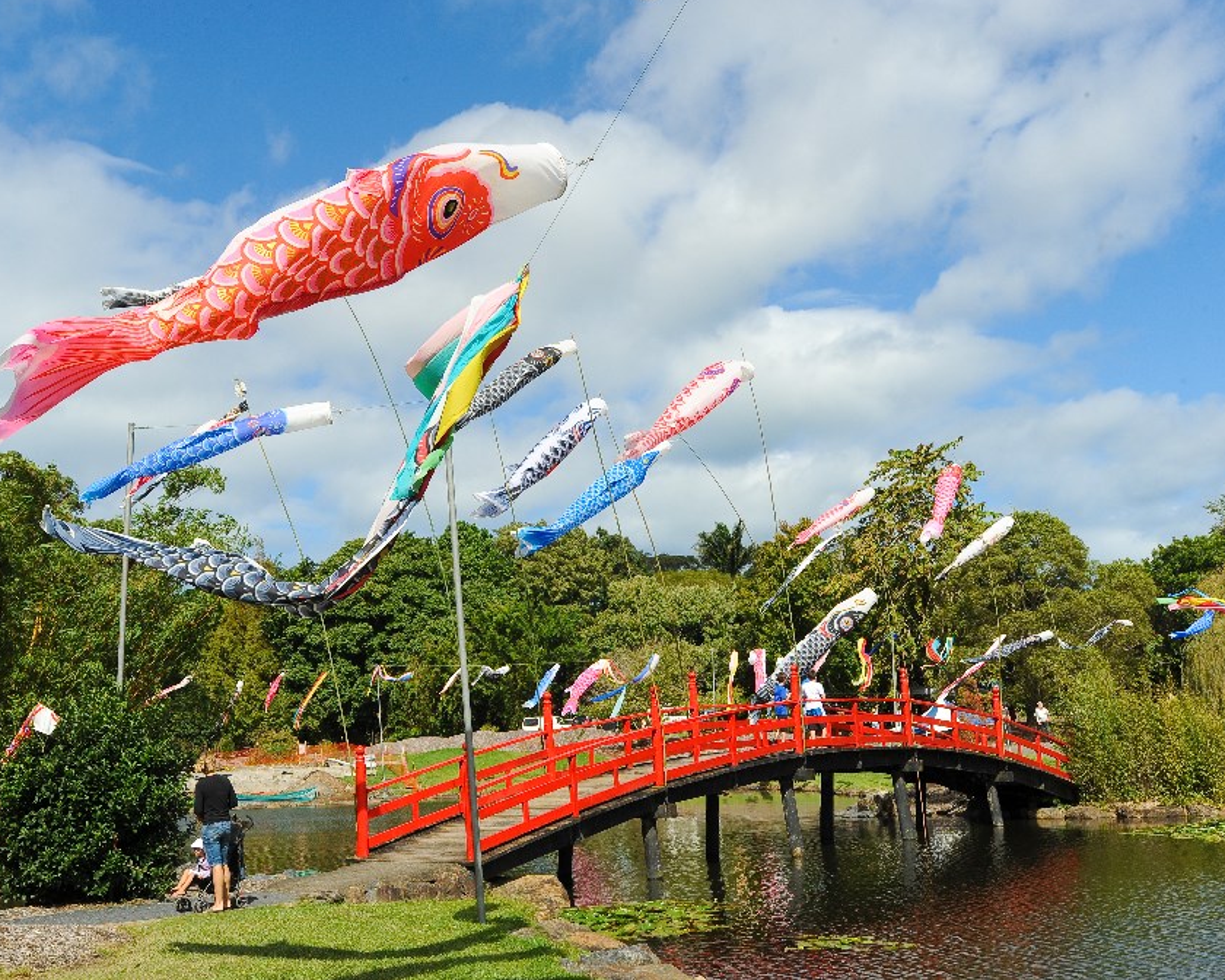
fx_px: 1450
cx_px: 547
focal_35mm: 40
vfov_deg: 37.3
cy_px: 489
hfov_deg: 45.7
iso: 320
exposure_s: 1/320
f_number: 14
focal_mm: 35
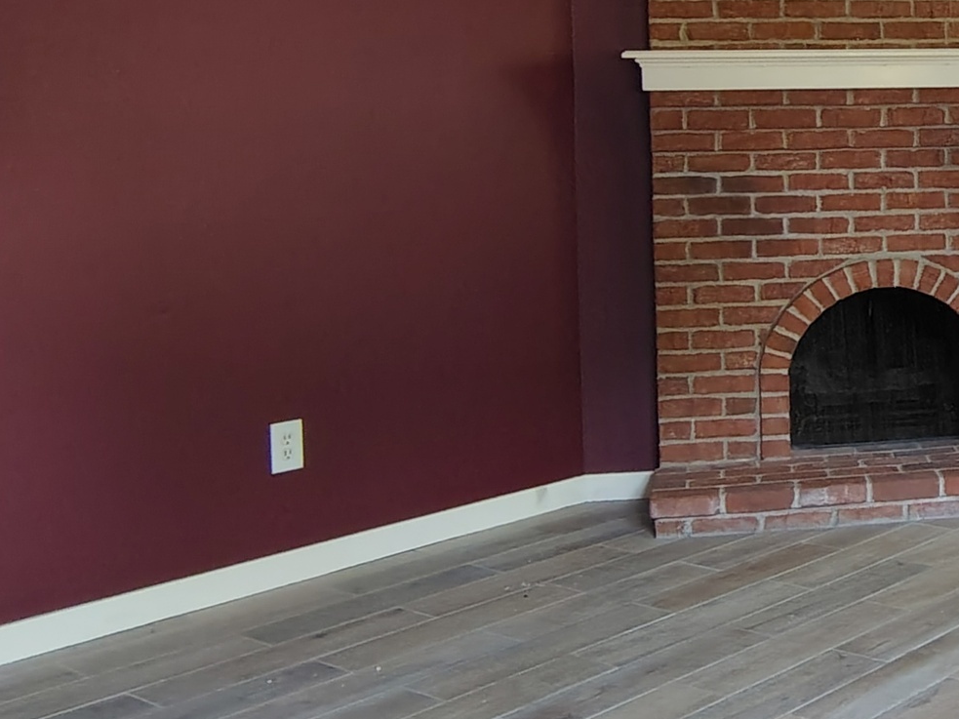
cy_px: 195
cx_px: 1028
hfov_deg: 33.7
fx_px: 1385
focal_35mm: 50
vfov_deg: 28.7
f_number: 2.2
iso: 644
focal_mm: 2.13
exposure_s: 1/24
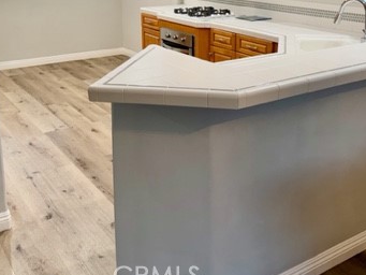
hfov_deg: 42.0
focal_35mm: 45
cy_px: 33
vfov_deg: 30.9
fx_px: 476
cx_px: 197
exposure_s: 1/120
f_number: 1.78
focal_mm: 6.76
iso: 125
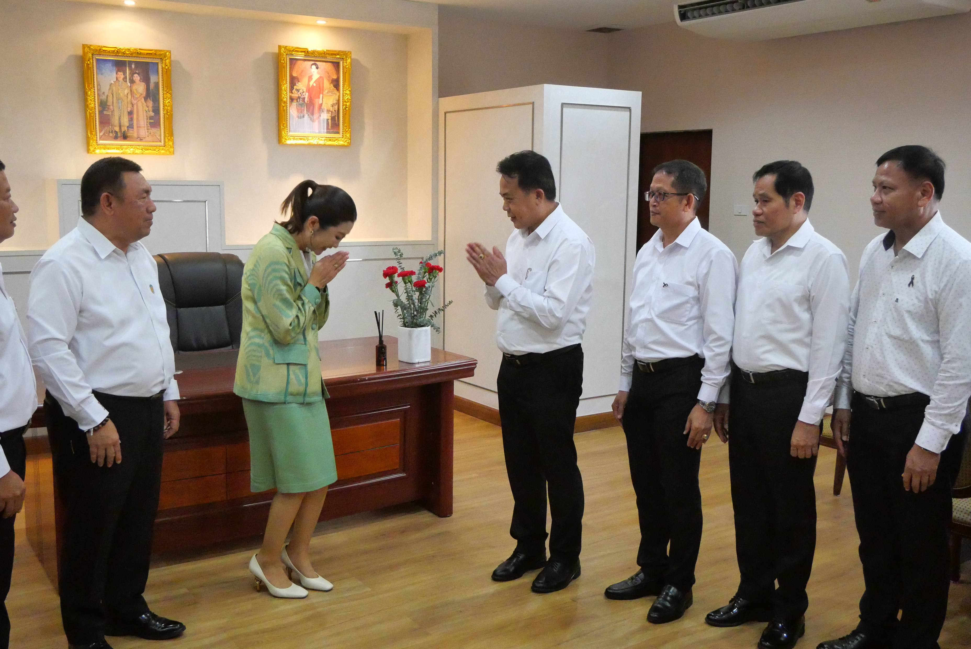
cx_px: 486
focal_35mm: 35
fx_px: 945
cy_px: 324
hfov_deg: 54.4
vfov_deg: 37.9
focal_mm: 17
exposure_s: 1/160
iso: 6400
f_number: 5
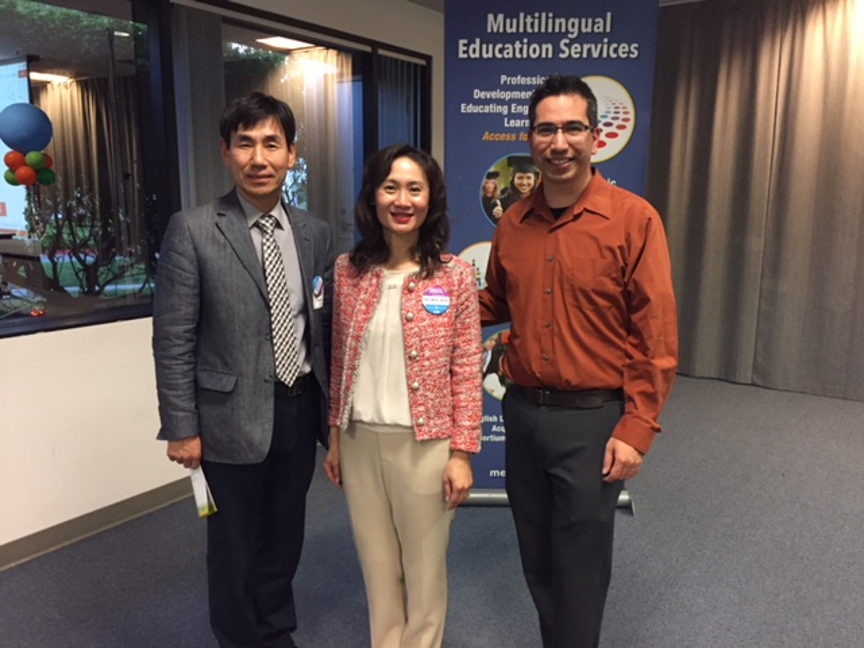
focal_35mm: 29
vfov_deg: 48.2
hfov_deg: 61.7
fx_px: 724
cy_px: 324
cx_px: 432
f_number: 2.2
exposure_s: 1/30
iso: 250
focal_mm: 4.15
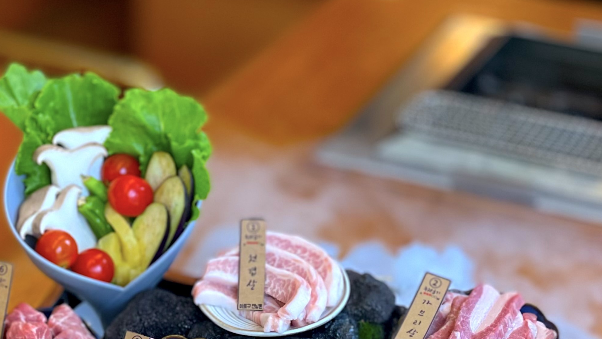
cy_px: 328
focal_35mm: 115
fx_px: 1836
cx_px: 218
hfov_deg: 18.6
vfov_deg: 10.5
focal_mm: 6
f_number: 2
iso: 100
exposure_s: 1/120
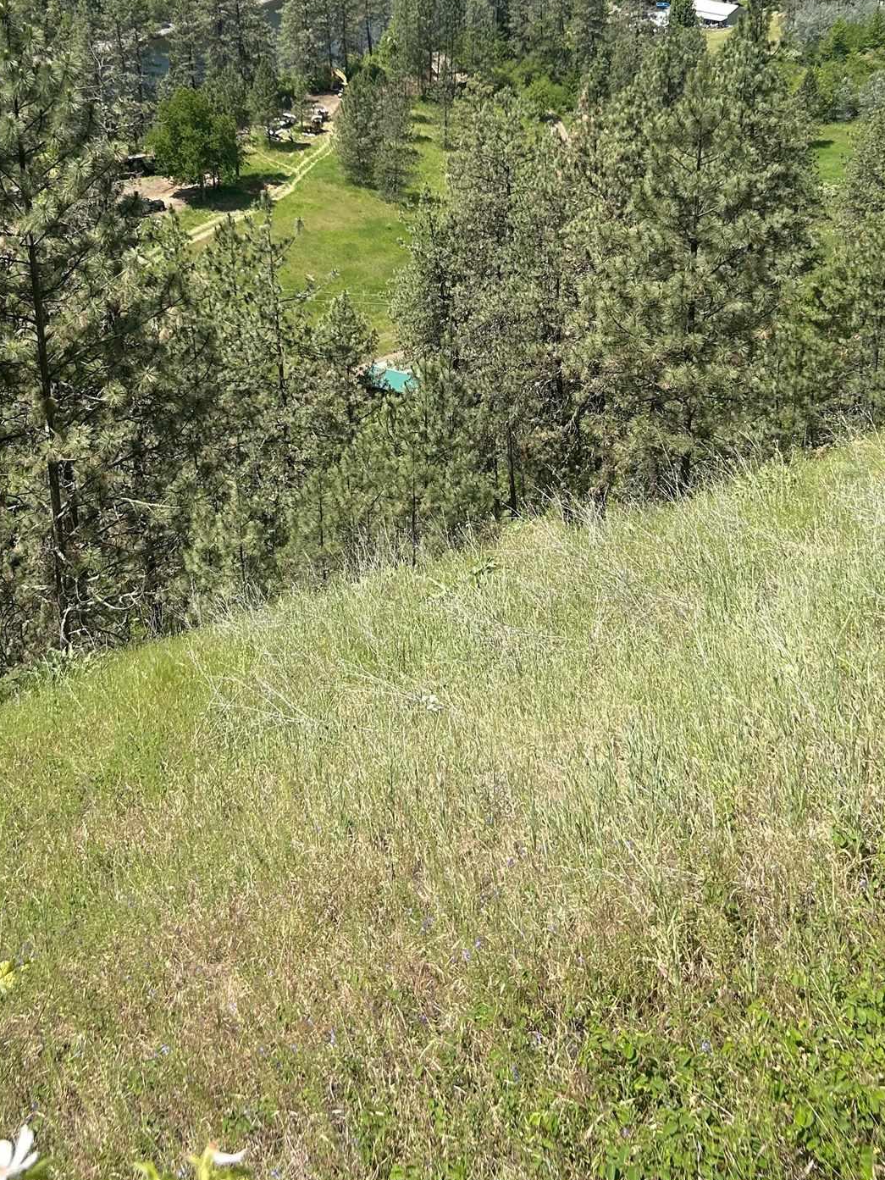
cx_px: 453
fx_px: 1466
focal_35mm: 43
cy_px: 298
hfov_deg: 33.6
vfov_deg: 42.5
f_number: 1.5
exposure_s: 1/2762
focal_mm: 5.7
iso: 50
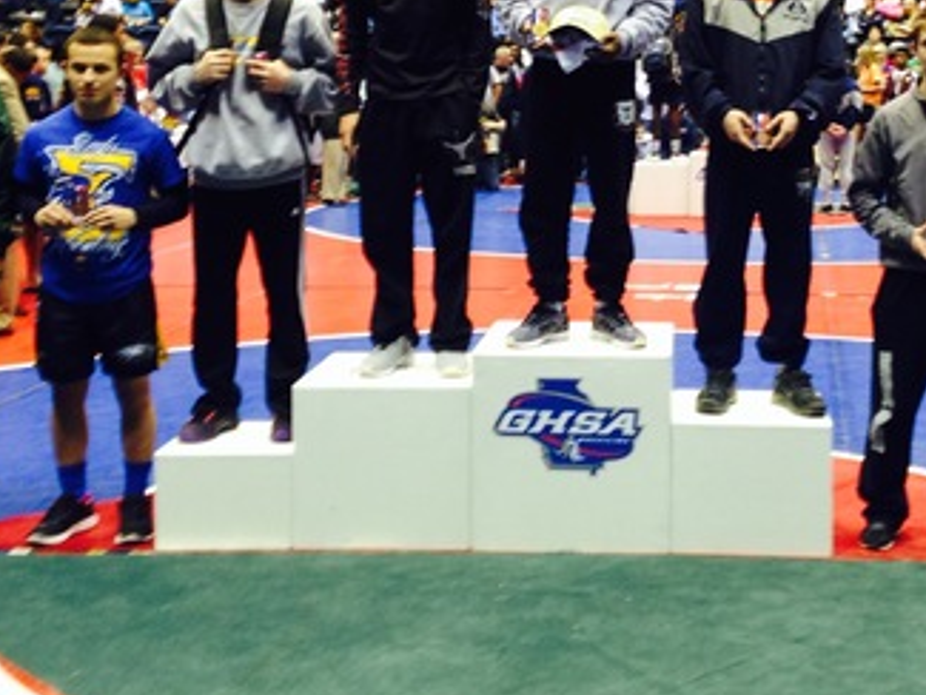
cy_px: 168
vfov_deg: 22.4
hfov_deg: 29.6
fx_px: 1739
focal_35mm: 65
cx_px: 613
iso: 64
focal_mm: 4.12
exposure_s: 1/20
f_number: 2.4
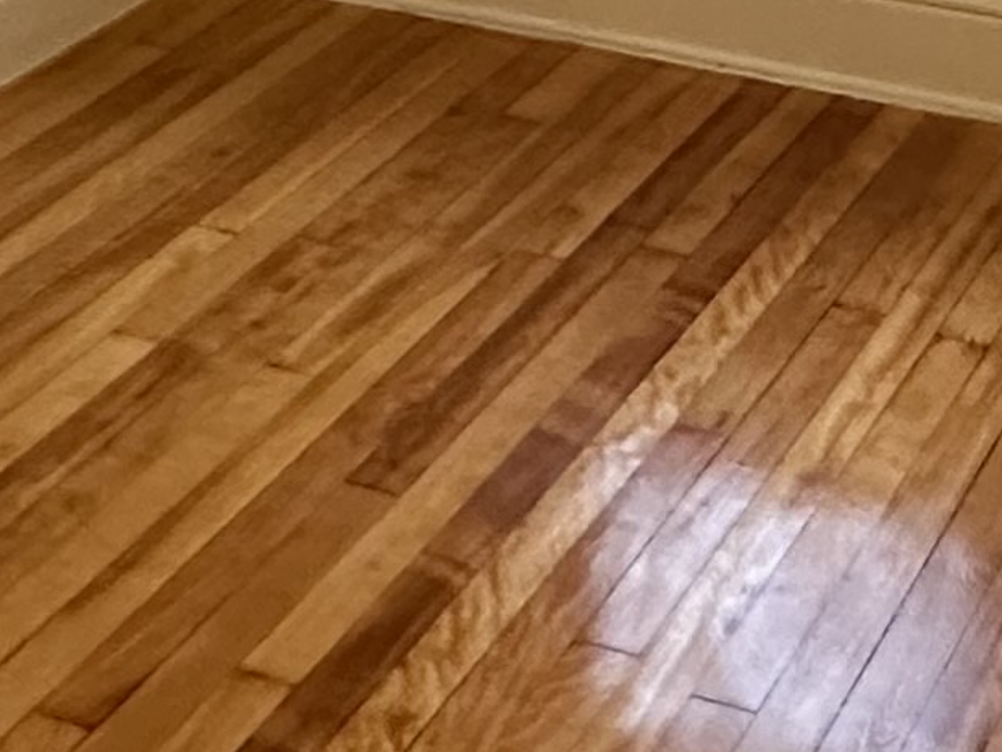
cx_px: 743
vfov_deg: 14.5
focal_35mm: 91
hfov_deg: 21.4
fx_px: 2634
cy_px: -563
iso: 320
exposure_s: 1/96
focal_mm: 2.22
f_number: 2.2
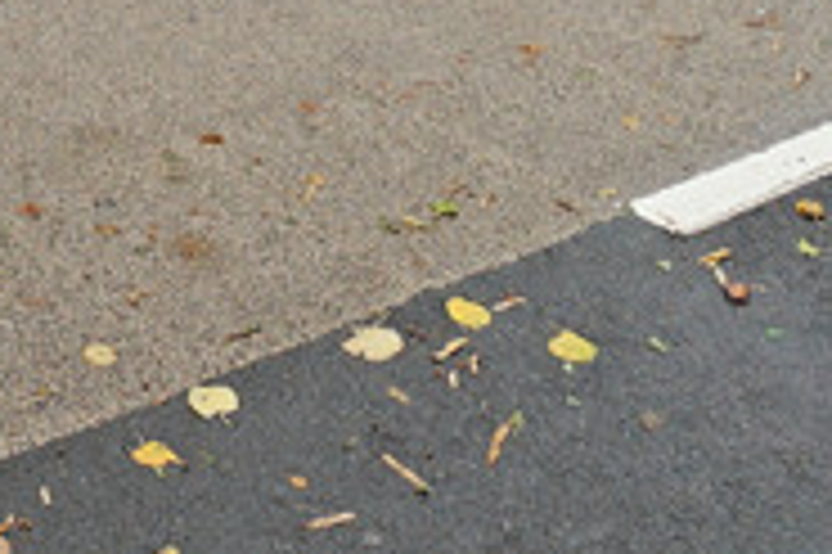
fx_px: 1916
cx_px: -99
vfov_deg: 11.8
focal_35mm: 83
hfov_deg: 23.0
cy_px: -939
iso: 100
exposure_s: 1/125
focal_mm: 10
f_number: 8
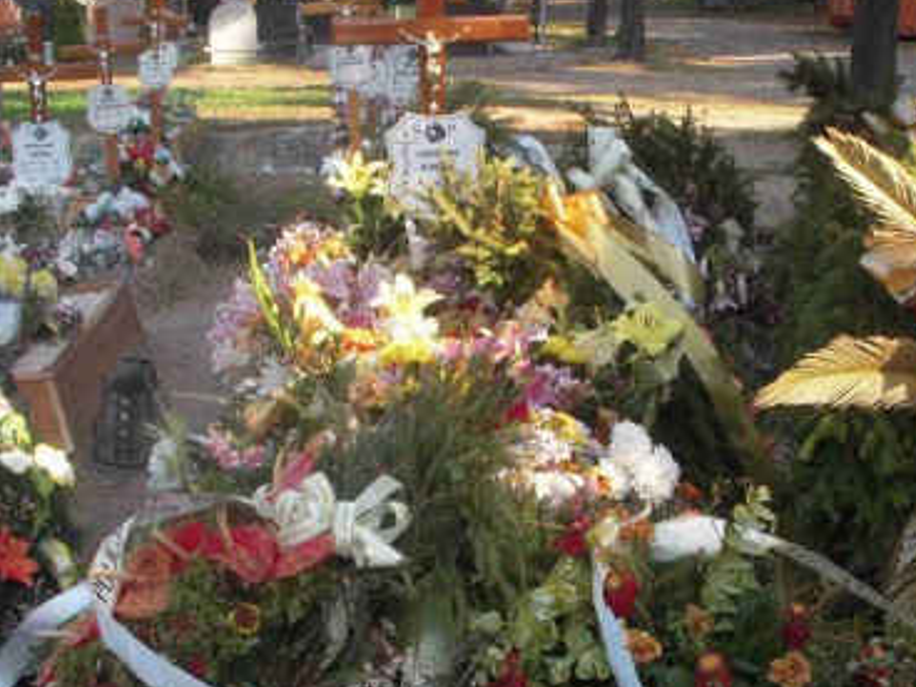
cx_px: 575
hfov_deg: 29.3
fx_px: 1746
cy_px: 443
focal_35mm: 66
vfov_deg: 22.2
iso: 100
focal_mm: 6.3
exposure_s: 1/200
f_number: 3.3
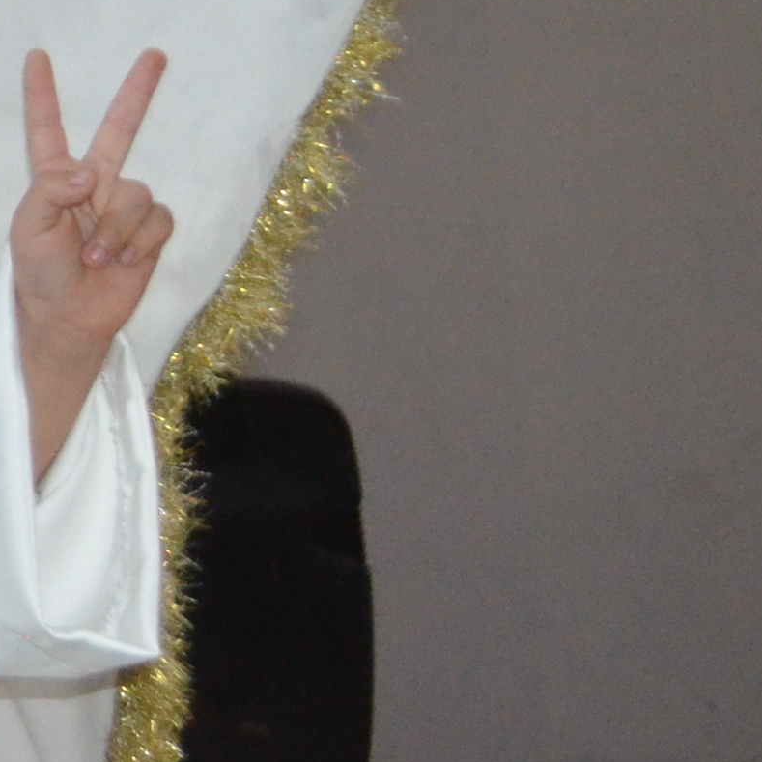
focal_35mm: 143
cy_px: -160
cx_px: -977
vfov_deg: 11.9
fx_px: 3561
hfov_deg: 10.7
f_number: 4
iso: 3200
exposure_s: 1/60
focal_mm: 24
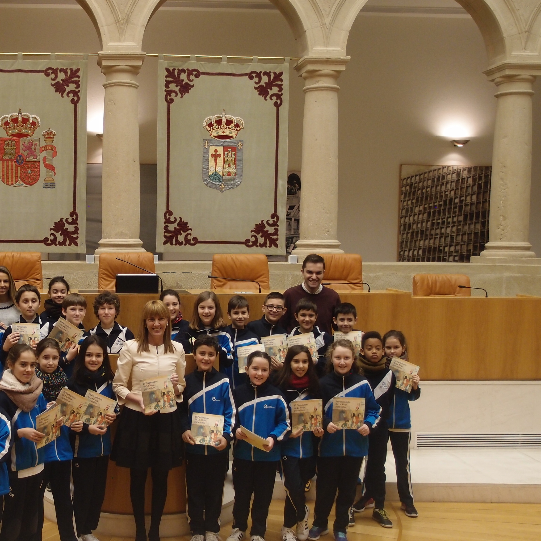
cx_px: 120
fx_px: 796
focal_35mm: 45
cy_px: 299
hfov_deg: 36.5
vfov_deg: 37.5
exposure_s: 1/80
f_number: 1.9
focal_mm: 6.87
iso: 160
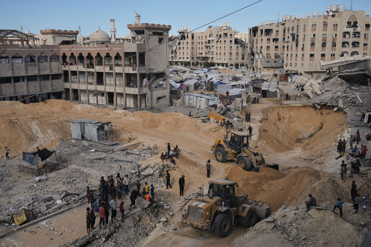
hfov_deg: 57.2
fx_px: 340
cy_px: 124
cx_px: 186
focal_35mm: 33
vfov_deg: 40.0
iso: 125
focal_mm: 33
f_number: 5
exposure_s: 1/1000
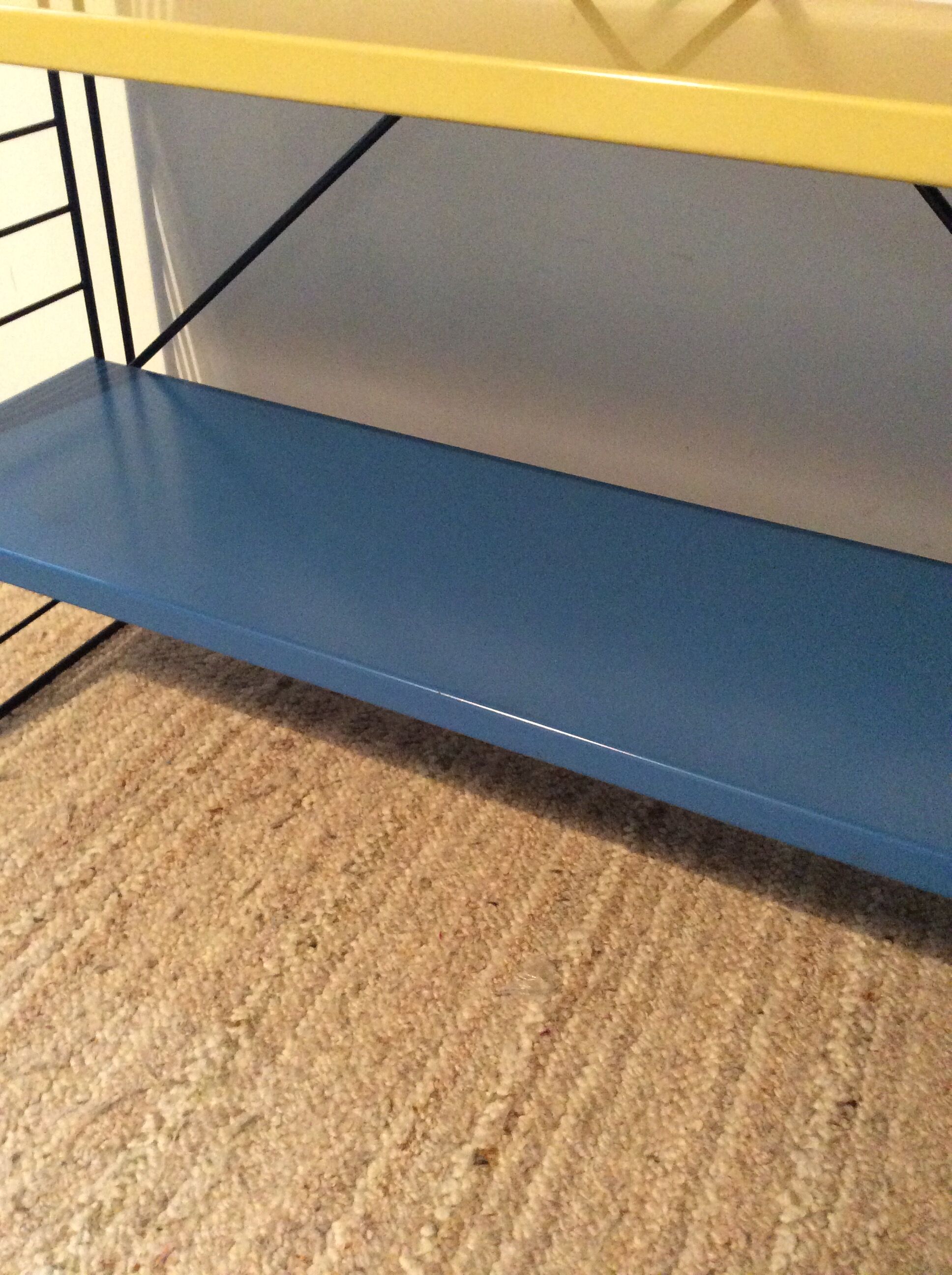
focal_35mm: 32
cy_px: 638
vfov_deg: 56.9
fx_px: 1177
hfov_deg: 44.1
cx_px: 476
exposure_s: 1/17
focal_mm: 3.3
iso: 320
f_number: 2.4
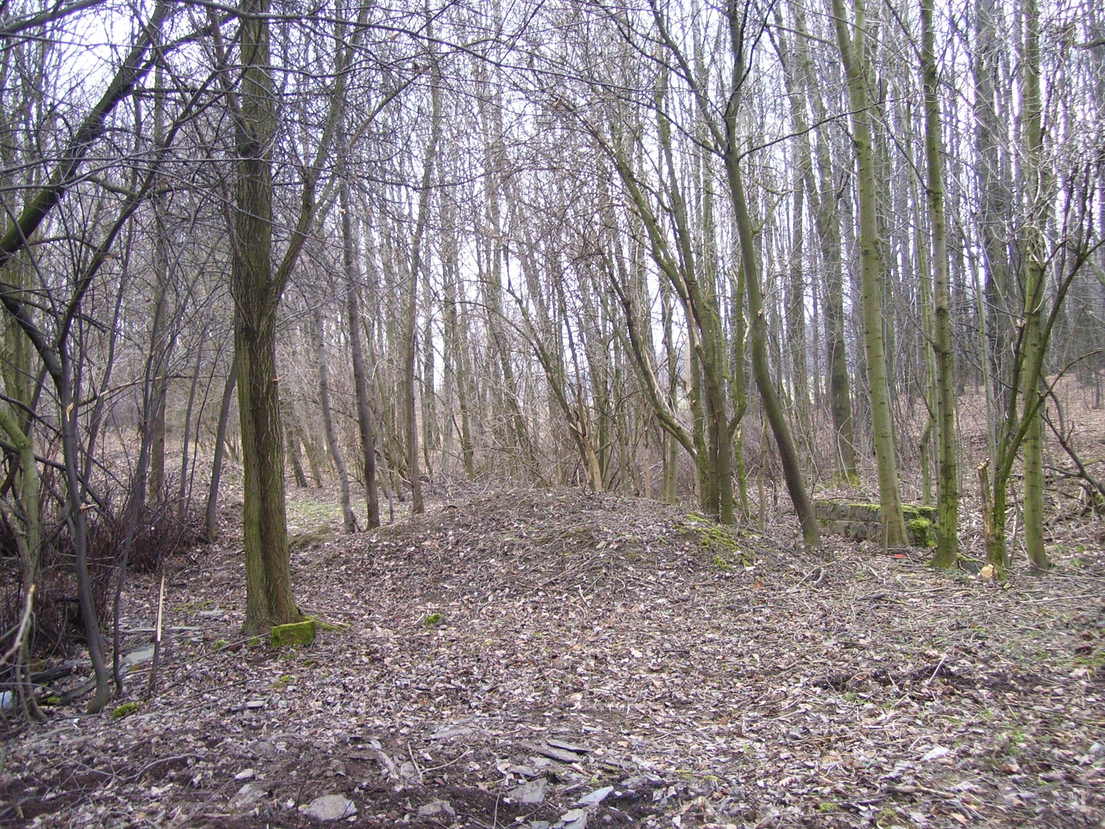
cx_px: 552
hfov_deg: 50.1
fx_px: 1181
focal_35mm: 37
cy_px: 414
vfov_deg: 38.7
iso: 125
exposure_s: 1/90
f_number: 2.7
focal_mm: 6
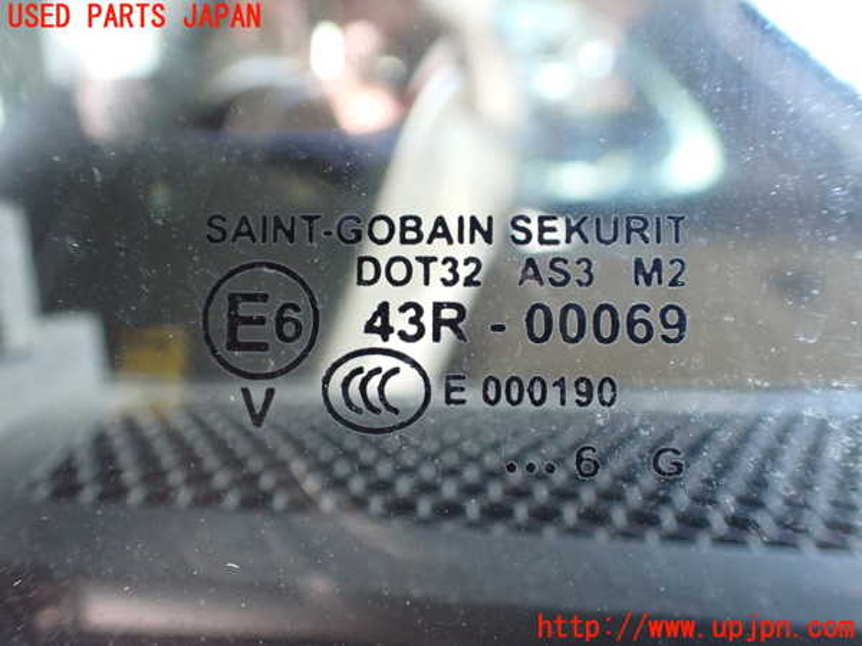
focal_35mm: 30
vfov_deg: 46.8
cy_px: 323
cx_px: 431
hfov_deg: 60.0
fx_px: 747
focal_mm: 5.4
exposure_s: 1/100
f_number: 2.3
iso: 800
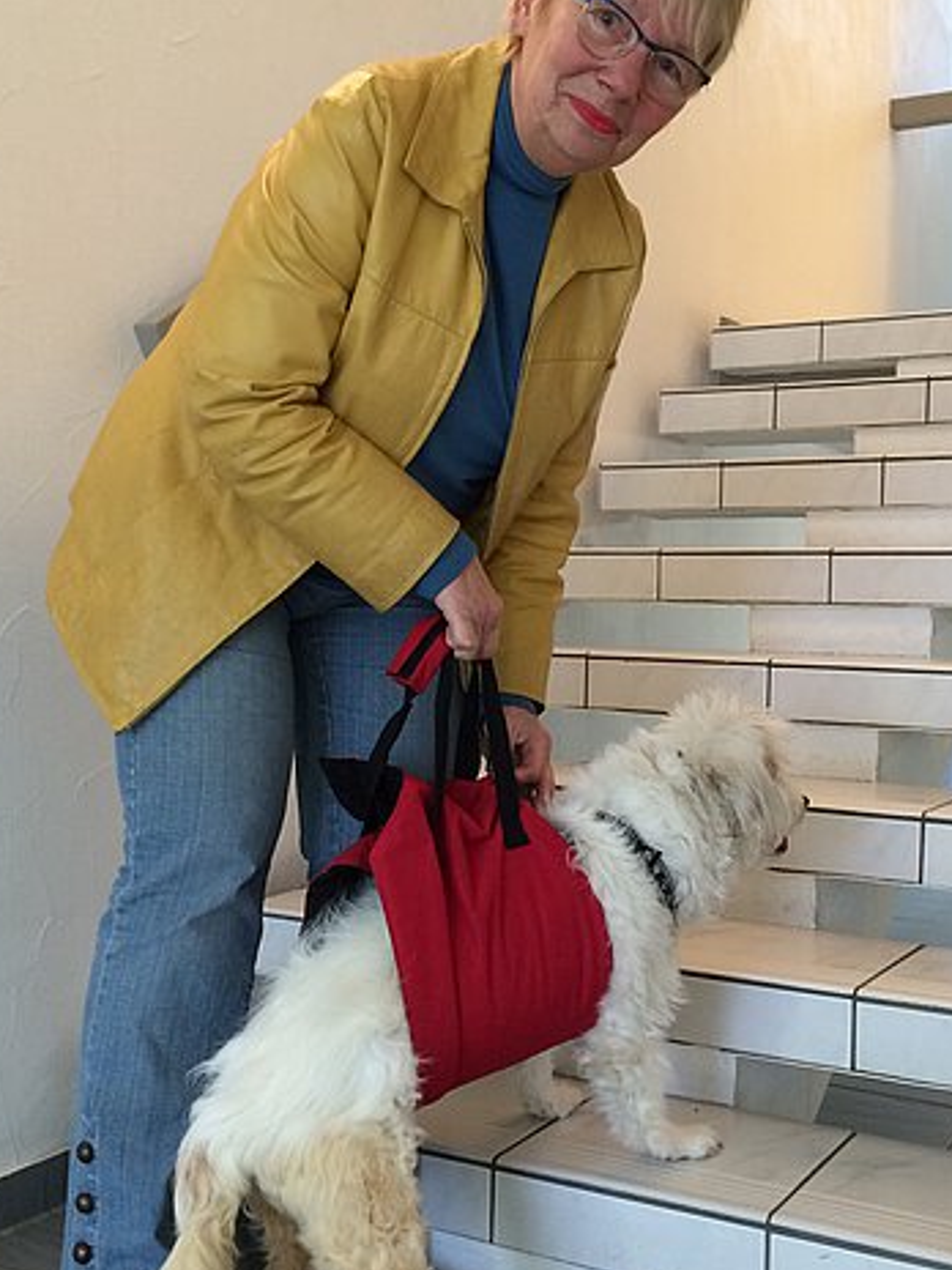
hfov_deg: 35.9
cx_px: 440
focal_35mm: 40
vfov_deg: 46.8
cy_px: 676
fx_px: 1467
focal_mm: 4.15
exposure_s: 1/33
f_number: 2.2
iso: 125
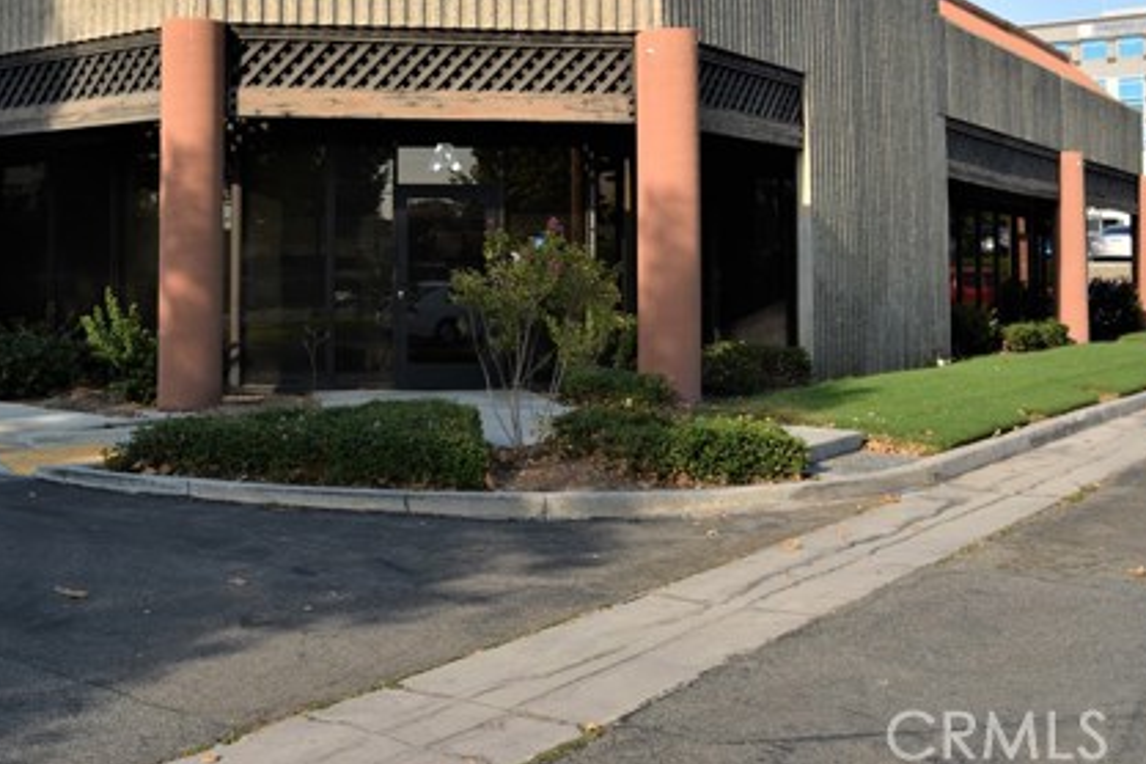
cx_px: 352
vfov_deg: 28.8
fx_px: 1464
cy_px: 188
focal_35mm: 46
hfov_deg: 42.0
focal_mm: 20
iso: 100
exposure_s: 1/200
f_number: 8
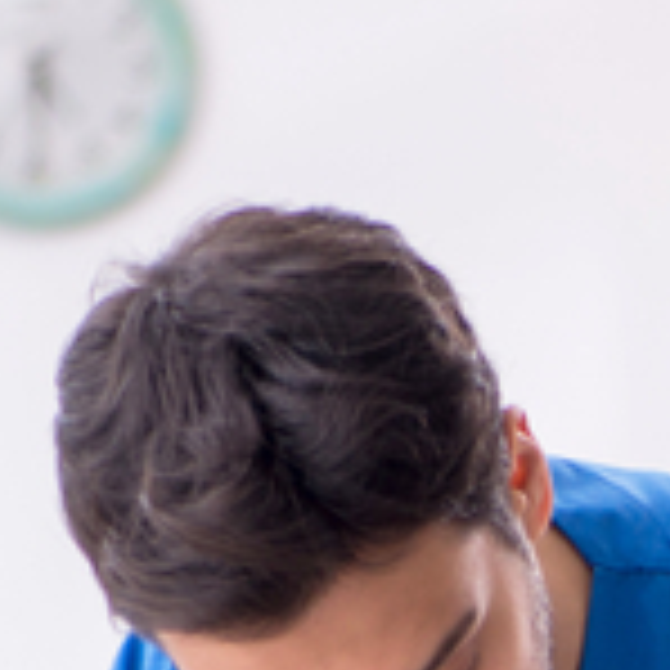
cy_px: 1520
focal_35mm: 609
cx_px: 1090
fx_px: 13336
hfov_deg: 2.9
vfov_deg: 2.9
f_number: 4
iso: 100
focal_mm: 105
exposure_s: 1/125
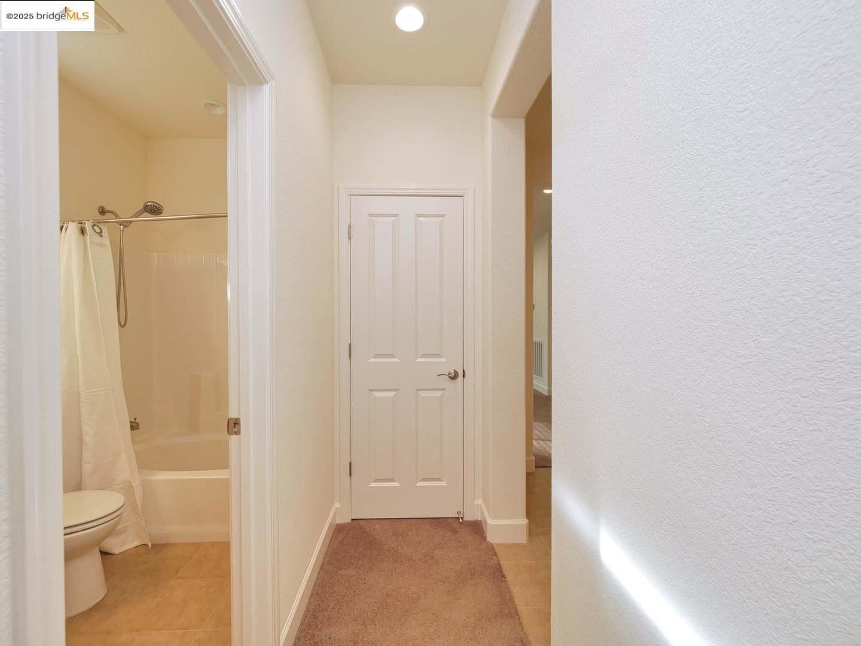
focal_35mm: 14
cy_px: 323
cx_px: 430
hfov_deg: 102.1
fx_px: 348
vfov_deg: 85.7
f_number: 5.6
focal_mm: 7
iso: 800
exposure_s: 1/160
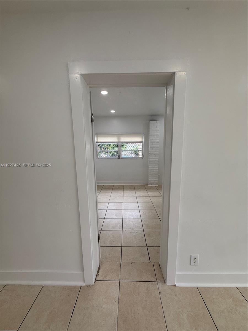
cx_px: 124
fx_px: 134
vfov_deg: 102.1
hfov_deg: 85.7
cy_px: 166
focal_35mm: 14
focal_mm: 2.22
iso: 64
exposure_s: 1/130
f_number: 2.2
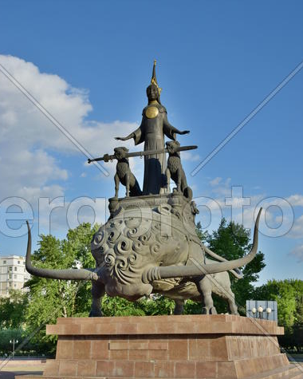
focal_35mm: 55
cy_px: 217
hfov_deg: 27.6
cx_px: 150
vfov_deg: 34.1
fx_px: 617
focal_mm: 32
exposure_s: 1/200
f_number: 6.3
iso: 100
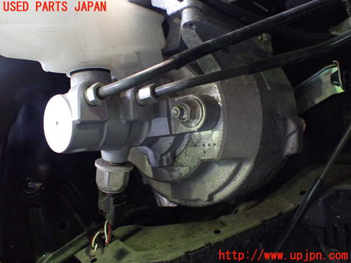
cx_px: 176
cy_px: 132
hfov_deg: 60.0
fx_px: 304
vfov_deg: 46.8
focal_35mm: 30
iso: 1000
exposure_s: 1/30
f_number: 2.3
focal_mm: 5.4
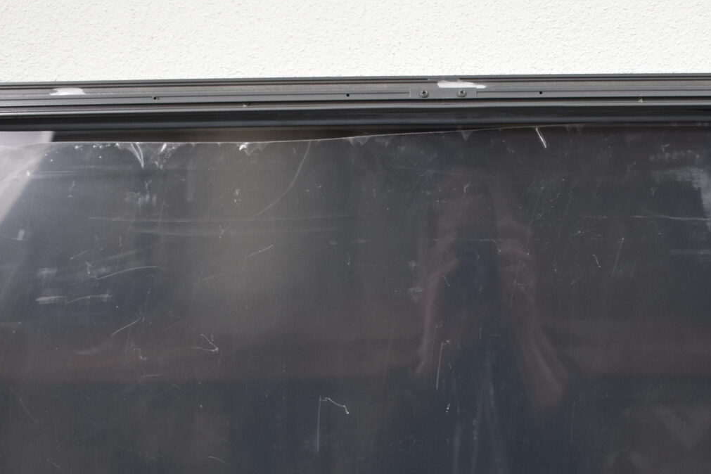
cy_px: 422
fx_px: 1501
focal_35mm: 76
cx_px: 444
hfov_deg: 26.6
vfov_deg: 17.7
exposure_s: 1/160
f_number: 3.8
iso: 800
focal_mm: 20
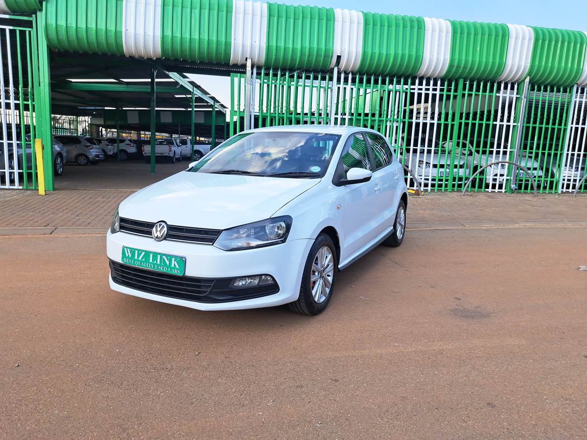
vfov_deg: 56.8
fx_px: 407
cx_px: 294
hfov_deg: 71.6
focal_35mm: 24
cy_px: 220
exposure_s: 1/259
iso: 50
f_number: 1.8
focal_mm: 5.23
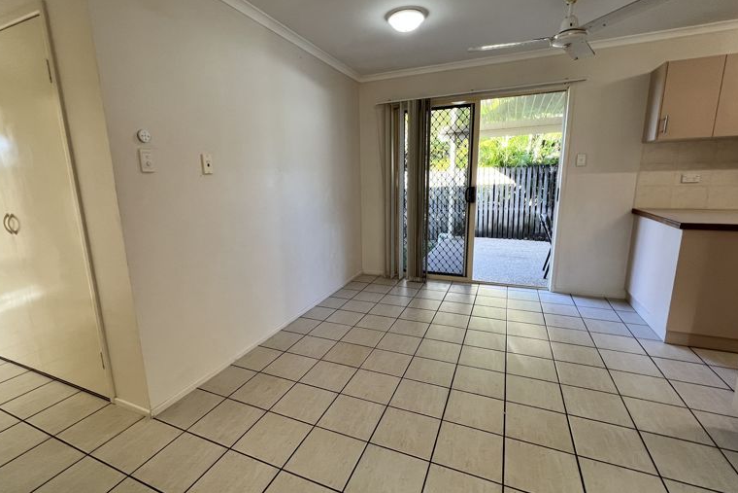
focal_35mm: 16
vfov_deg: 73.8
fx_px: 328
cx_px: 347
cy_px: 246
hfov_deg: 96.6
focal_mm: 1.57
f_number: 1.8
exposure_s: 1/100
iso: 125
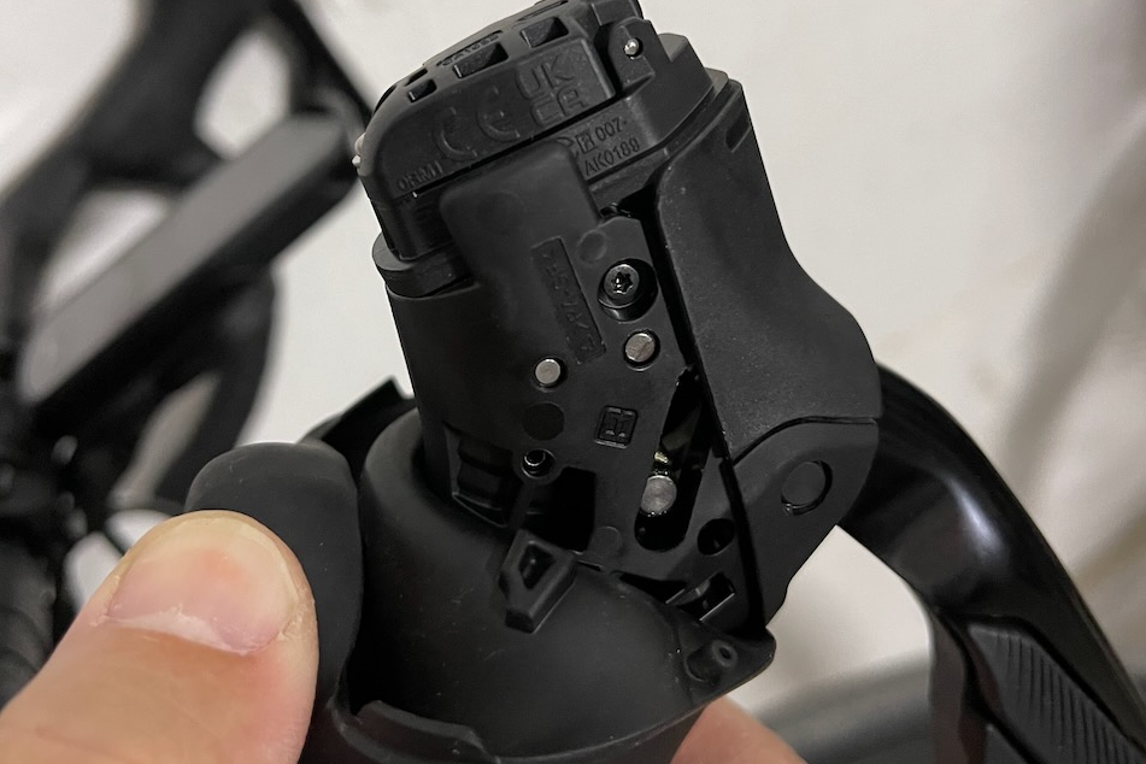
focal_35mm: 35
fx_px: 1114
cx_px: 577
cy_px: 257
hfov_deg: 54.4
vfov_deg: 37.5
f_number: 1.6
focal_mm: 5.1
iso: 400
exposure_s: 1/33
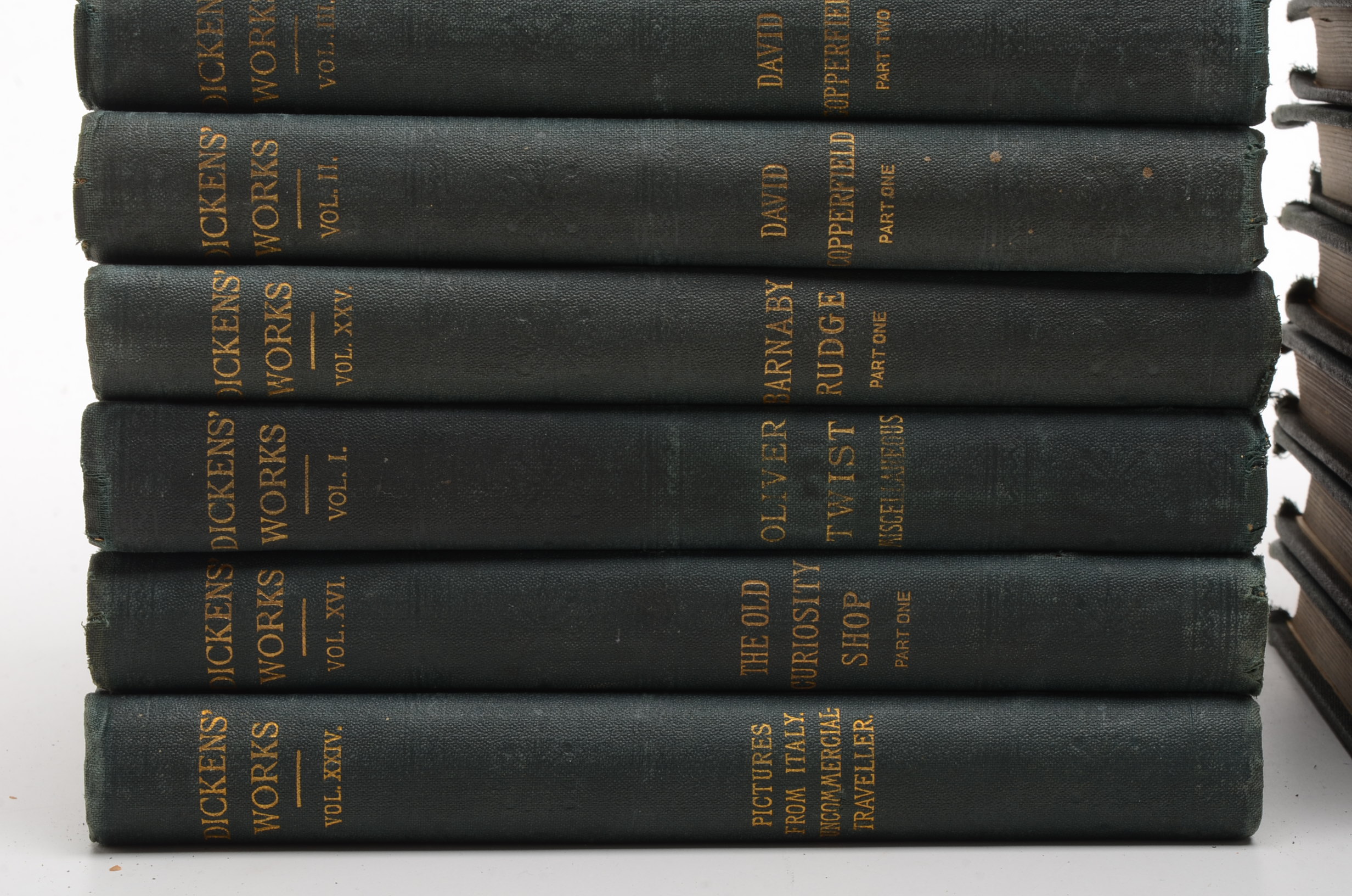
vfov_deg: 16.5
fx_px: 3092
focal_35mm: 82
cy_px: 448
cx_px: 676
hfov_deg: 24.7
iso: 100
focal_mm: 55
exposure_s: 1/200
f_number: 20
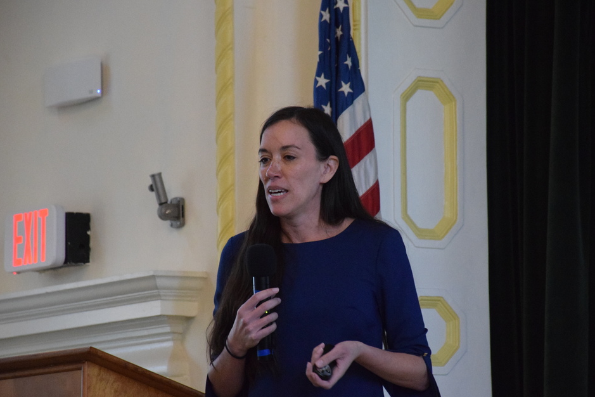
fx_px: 3785
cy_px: 216
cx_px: 302
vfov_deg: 6.0
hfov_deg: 9.0
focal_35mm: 229
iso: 6400
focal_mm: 140
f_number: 5.6
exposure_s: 1/125
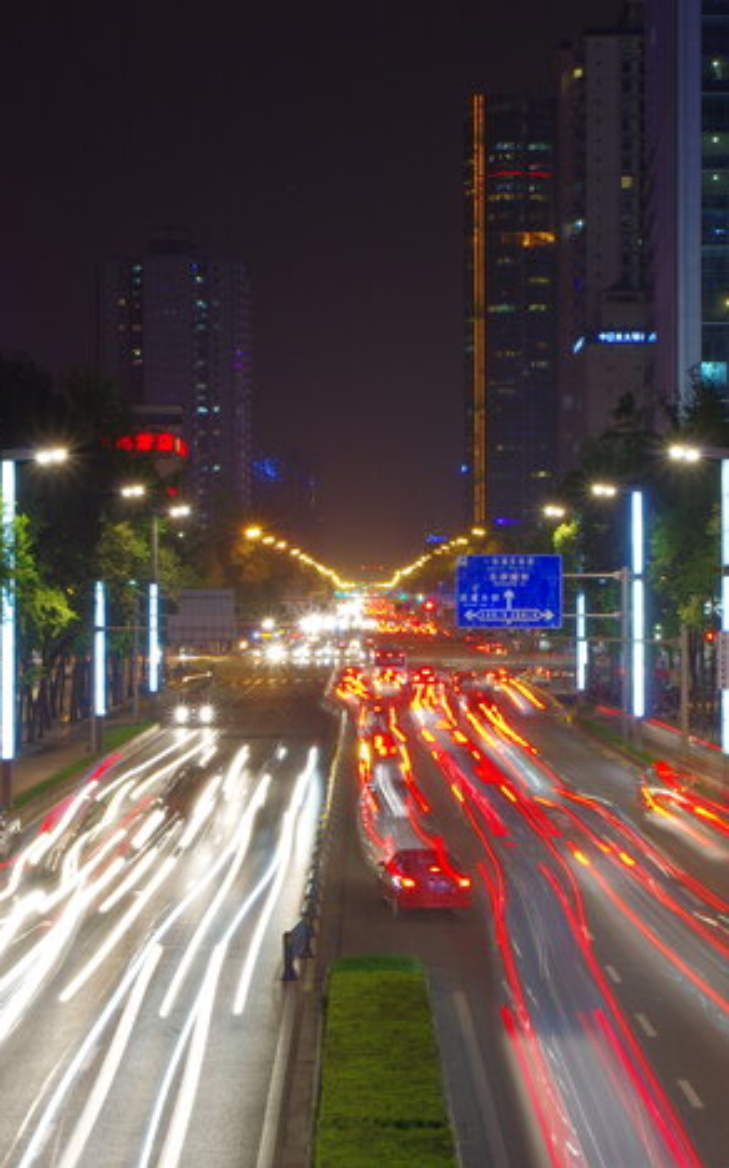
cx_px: 402
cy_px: 577
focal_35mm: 72
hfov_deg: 18.1
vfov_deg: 28.6
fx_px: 2292
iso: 160
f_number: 22
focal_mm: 31
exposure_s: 6
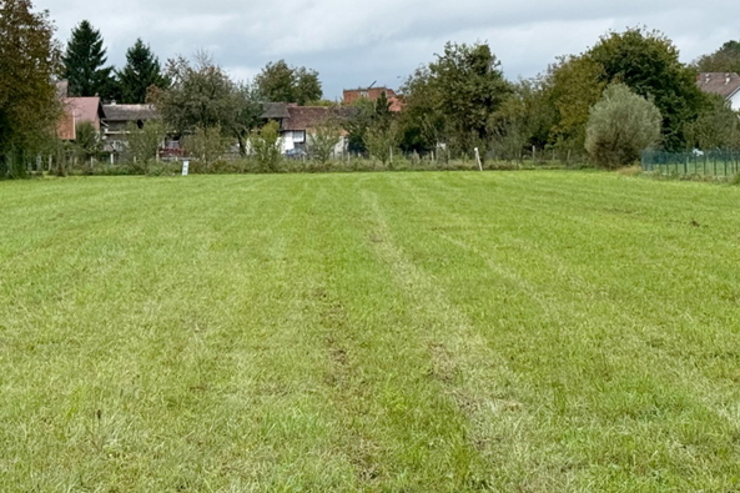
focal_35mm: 101
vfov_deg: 13.5
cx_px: 307
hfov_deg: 20.2
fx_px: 2075
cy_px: 116
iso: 64
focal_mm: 6.76
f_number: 1.78
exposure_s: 1/4329
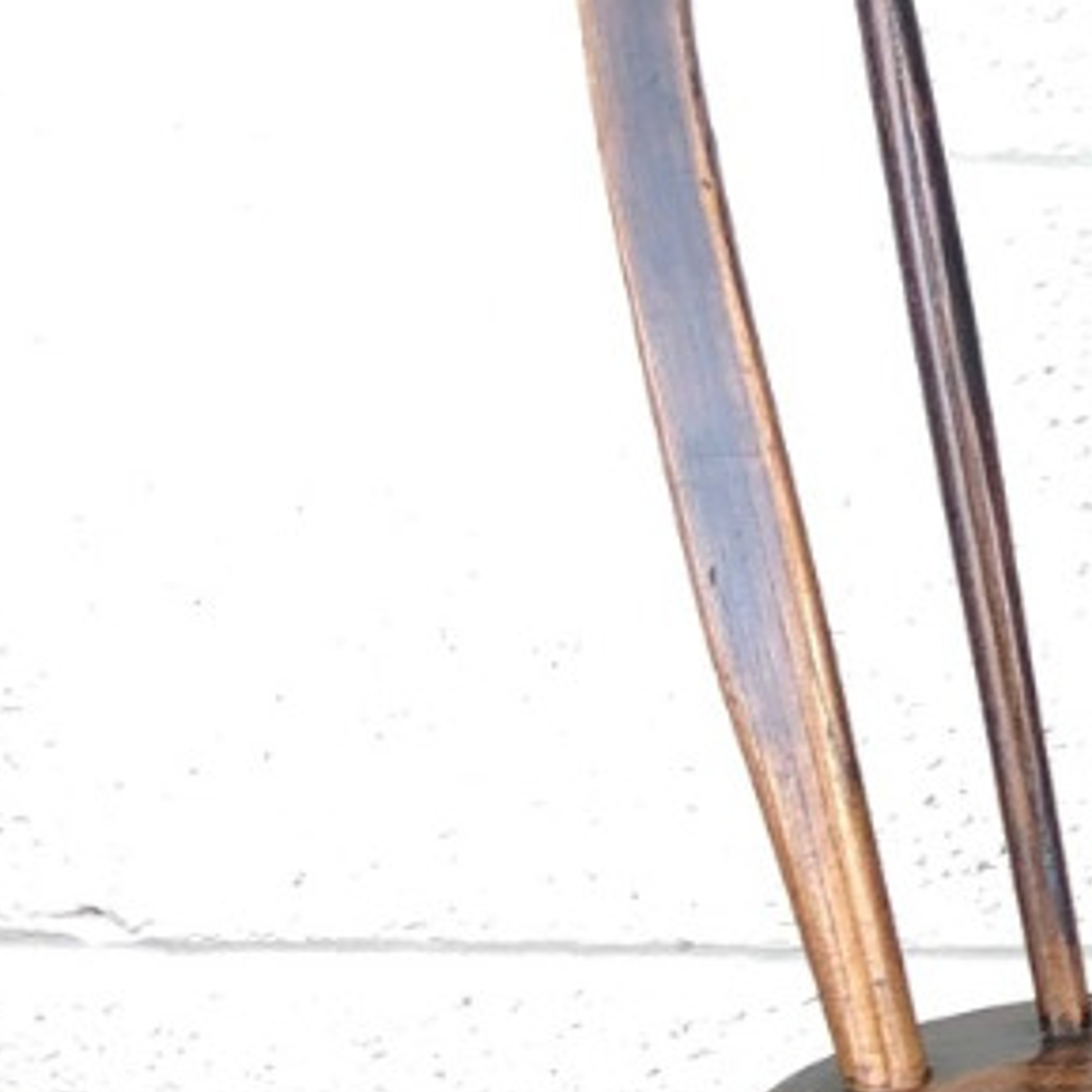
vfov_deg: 12.5
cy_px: 1171
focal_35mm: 137
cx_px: 2573
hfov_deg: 10.9
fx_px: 4890
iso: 32
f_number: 1.8
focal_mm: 4
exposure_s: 1/33
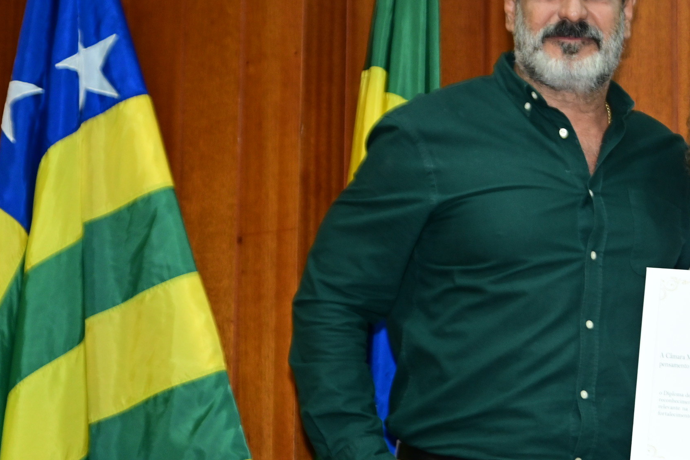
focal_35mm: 104
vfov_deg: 13.2
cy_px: 249
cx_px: 598
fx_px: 1993
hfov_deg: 19.3
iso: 2000
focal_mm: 58
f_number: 5.6
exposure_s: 1/125
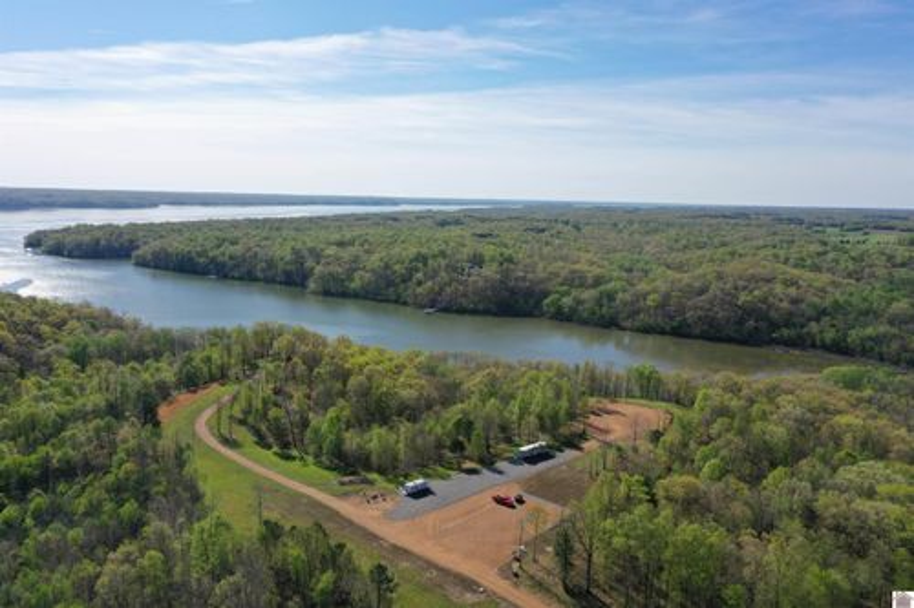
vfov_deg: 46.4
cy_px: 304
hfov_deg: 65.5
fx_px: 711
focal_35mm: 28
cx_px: 457
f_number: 8
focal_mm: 10.26
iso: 100
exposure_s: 1/320
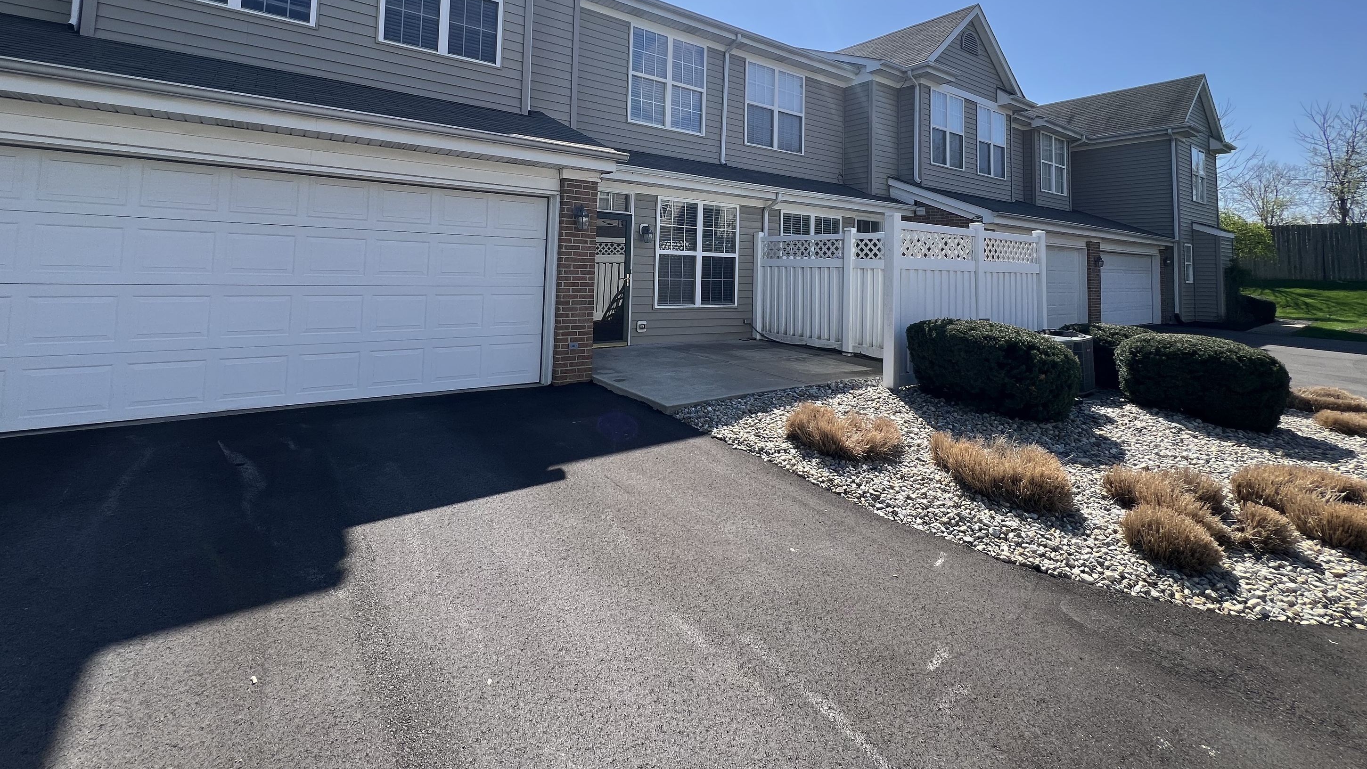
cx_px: 648
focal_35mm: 15
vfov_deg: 67.6
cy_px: 229
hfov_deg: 102.9
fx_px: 544
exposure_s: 1/779
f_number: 1.8
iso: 32
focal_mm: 1.57
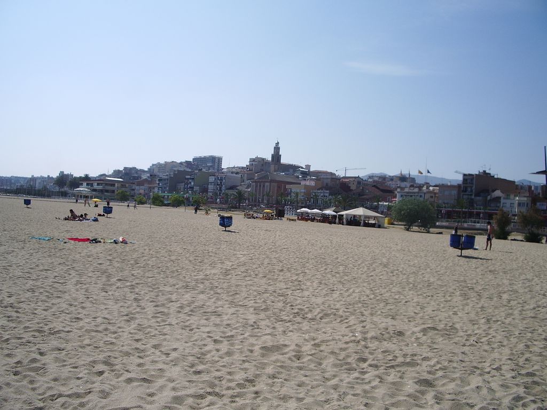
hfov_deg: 52.6
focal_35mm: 35
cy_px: 205
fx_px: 553
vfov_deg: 40.7
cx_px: 274
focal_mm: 5.8
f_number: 4.3
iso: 50
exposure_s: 1/1000
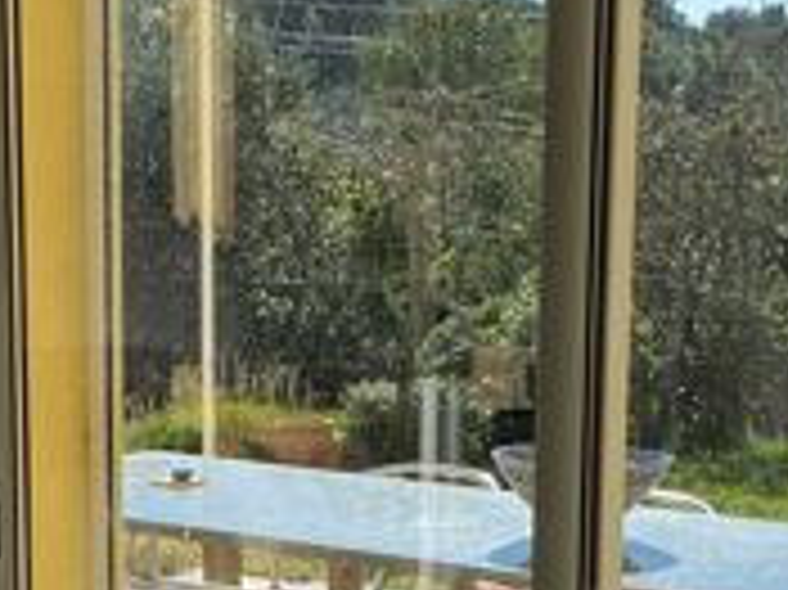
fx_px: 2389
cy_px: 595
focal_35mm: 105
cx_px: 385
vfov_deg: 13.9
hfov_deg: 18.7
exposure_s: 1/1808
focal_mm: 4.25
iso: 32
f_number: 1.8
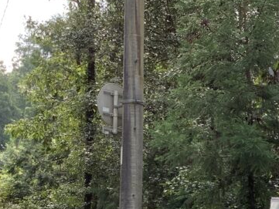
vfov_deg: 16.3
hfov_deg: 21.6
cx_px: 267
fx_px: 710
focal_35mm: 88
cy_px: 225
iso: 25
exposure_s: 1/120
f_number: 2.4
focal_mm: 3.3
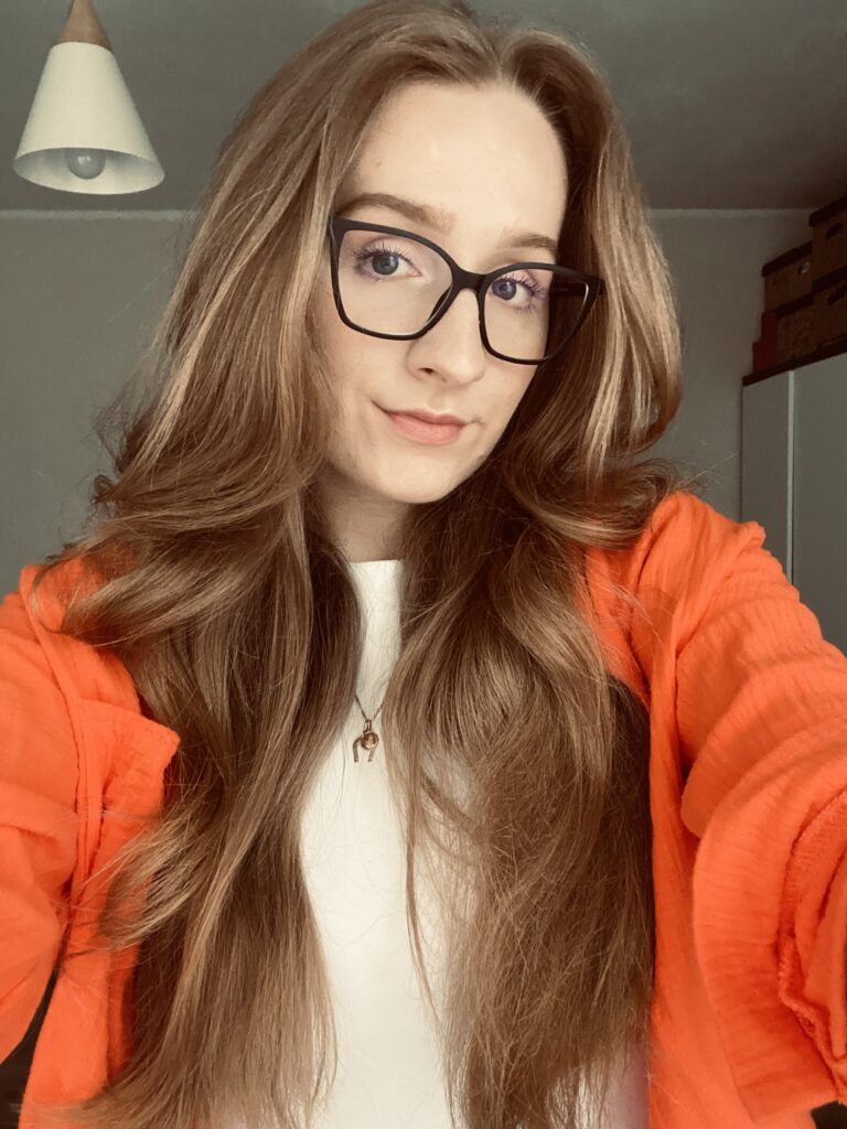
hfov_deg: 46.8
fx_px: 979
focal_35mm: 30
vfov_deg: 60.0
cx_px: 424
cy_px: 564
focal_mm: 2.71
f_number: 2.2
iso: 400
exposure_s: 1/40
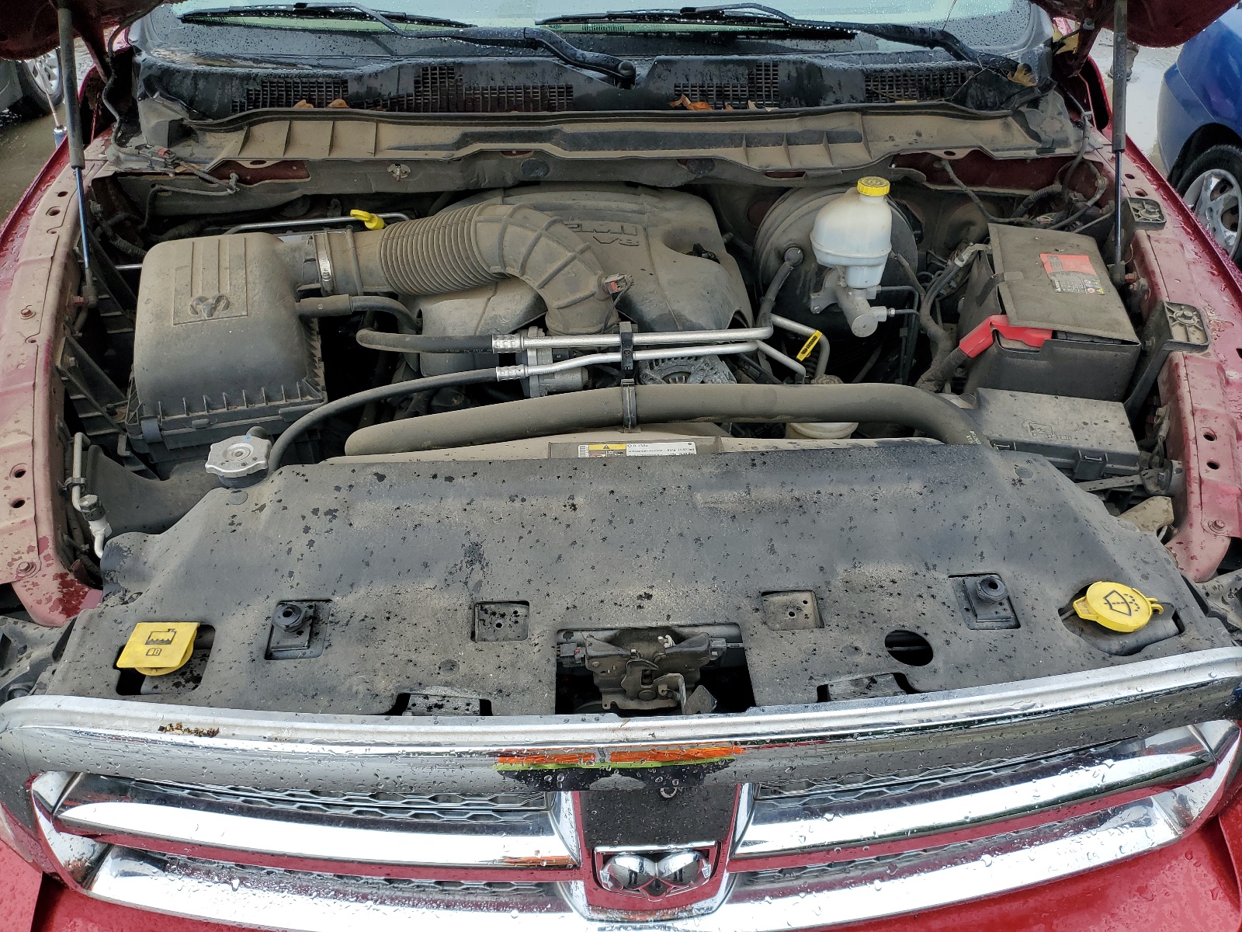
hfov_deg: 67.3
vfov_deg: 53.1
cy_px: 466
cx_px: 621
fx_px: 933
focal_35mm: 26
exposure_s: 1/156
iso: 50
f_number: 1.5
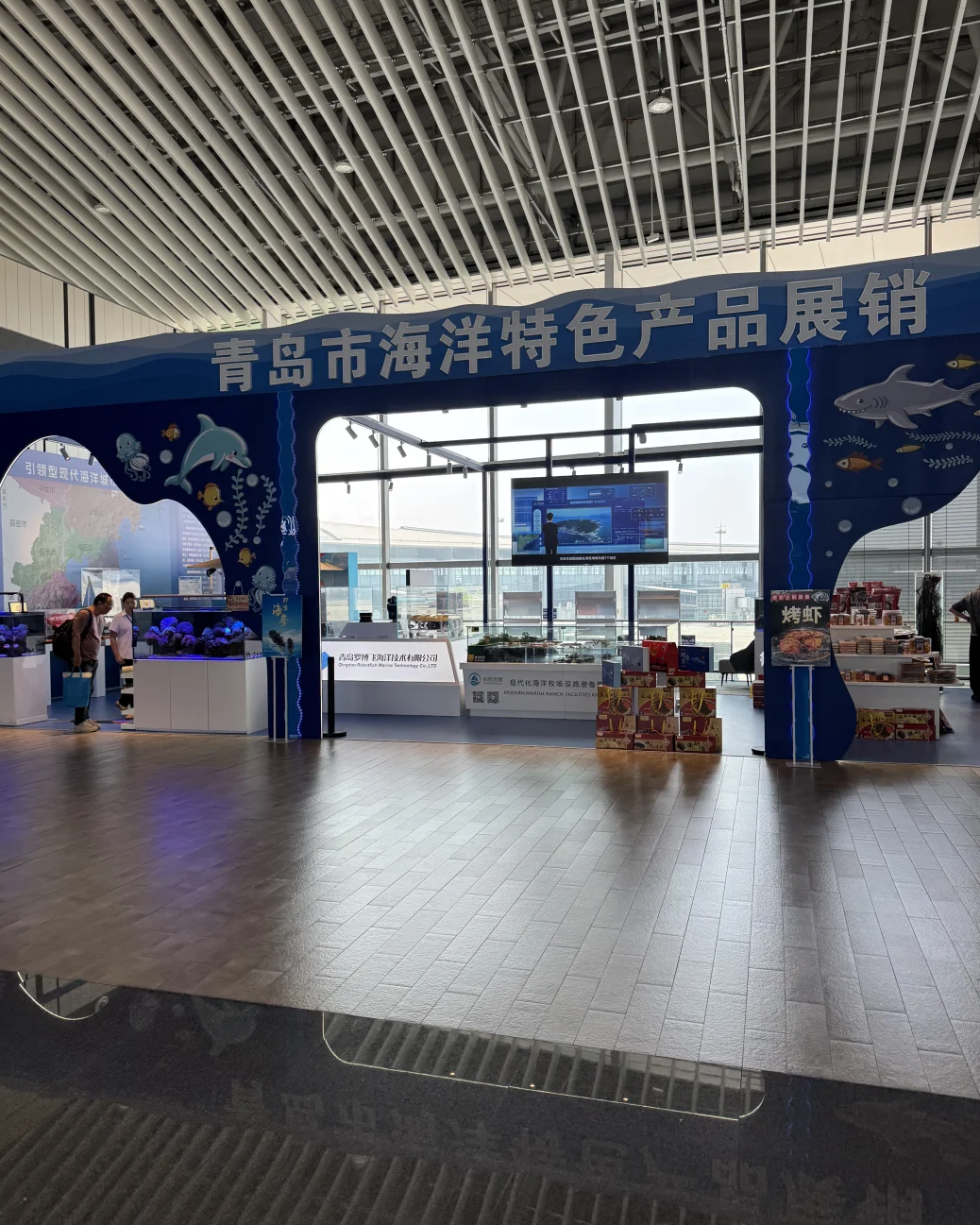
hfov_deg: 54.9
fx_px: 942
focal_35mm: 26
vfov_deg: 66.0
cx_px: 479
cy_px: 614
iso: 80
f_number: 1.78
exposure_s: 1/394
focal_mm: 6.76
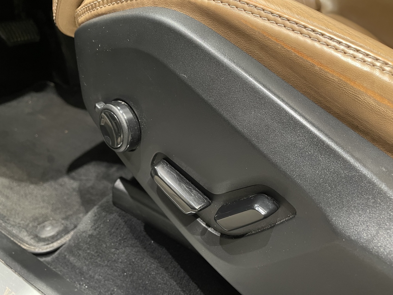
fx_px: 295
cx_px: 196
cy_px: 148
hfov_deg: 67.3
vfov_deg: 53.1
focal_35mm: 26
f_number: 1.6
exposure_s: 1/33
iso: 400
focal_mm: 4.2
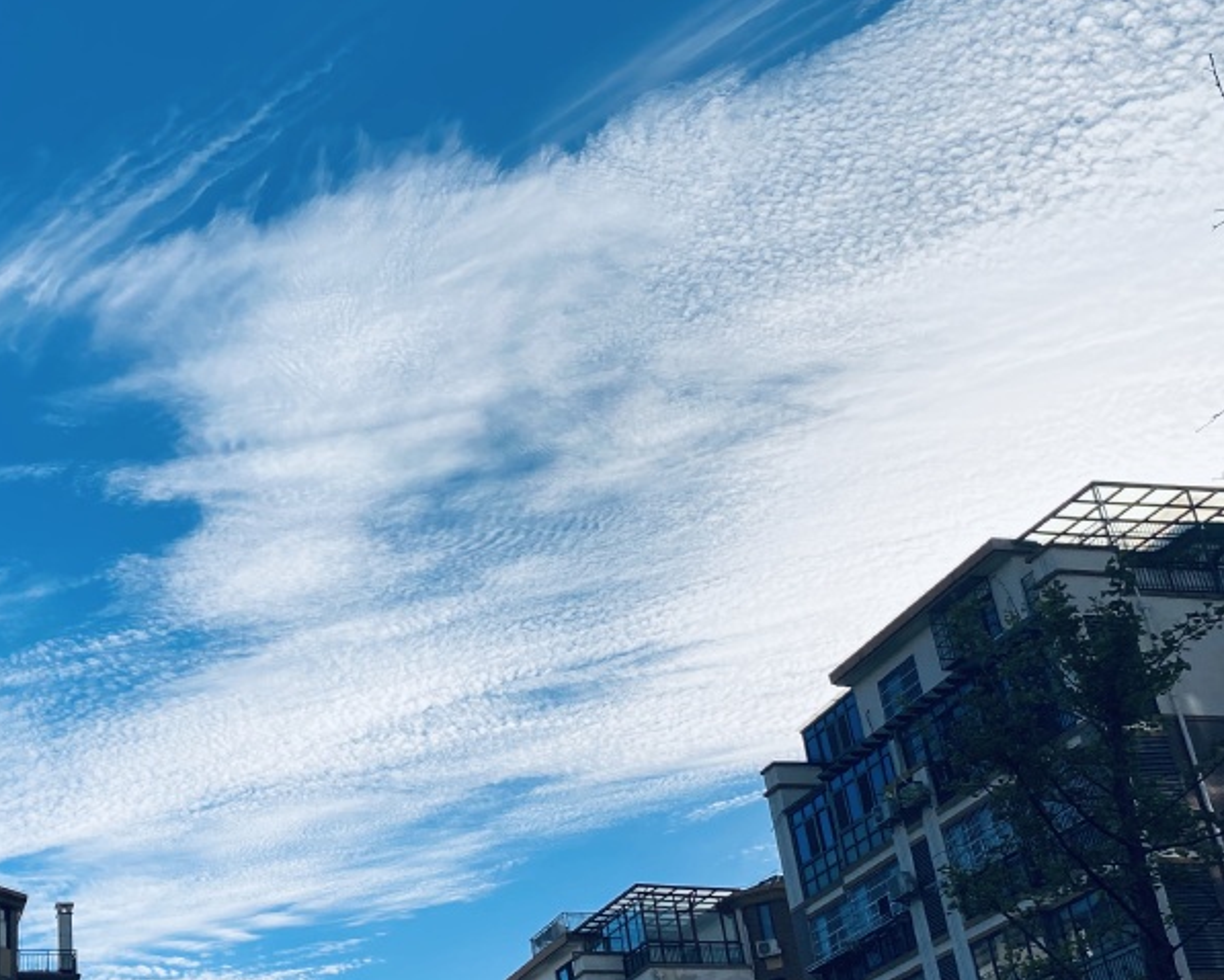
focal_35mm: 51
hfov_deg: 34.9
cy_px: 593
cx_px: 158
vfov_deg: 29.6
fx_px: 1848
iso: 32
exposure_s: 1/6452
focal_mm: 4.25
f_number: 1.8
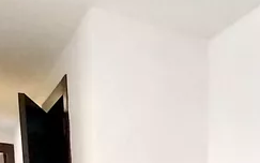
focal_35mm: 53
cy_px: 279
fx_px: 376
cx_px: 221
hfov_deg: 36.4
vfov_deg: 19.4
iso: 250
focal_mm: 1.3
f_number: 2.2
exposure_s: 1/33
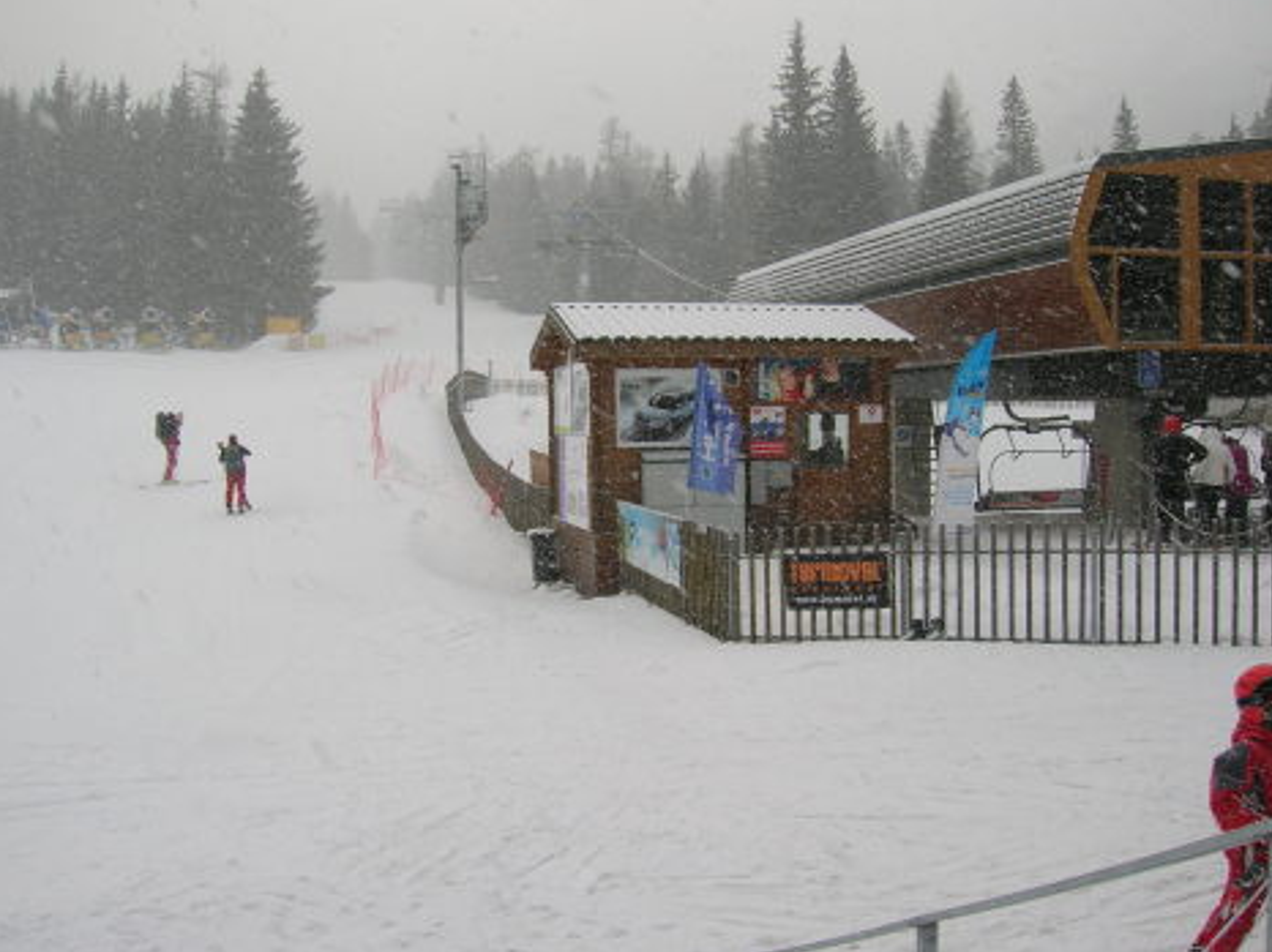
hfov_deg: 52.6
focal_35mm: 35
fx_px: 1285
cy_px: 468
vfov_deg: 40.7
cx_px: 641
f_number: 4.9
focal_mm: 5.7
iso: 50
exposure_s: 1/172
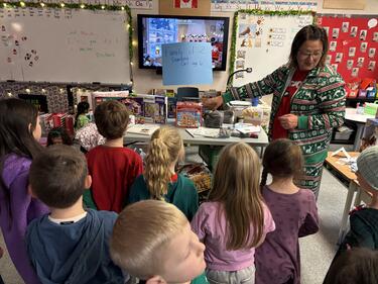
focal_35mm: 26
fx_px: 284
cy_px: 142
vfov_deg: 53.0
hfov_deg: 67.3
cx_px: 189
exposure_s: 1/60
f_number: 1.6
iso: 400
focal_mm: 5.96
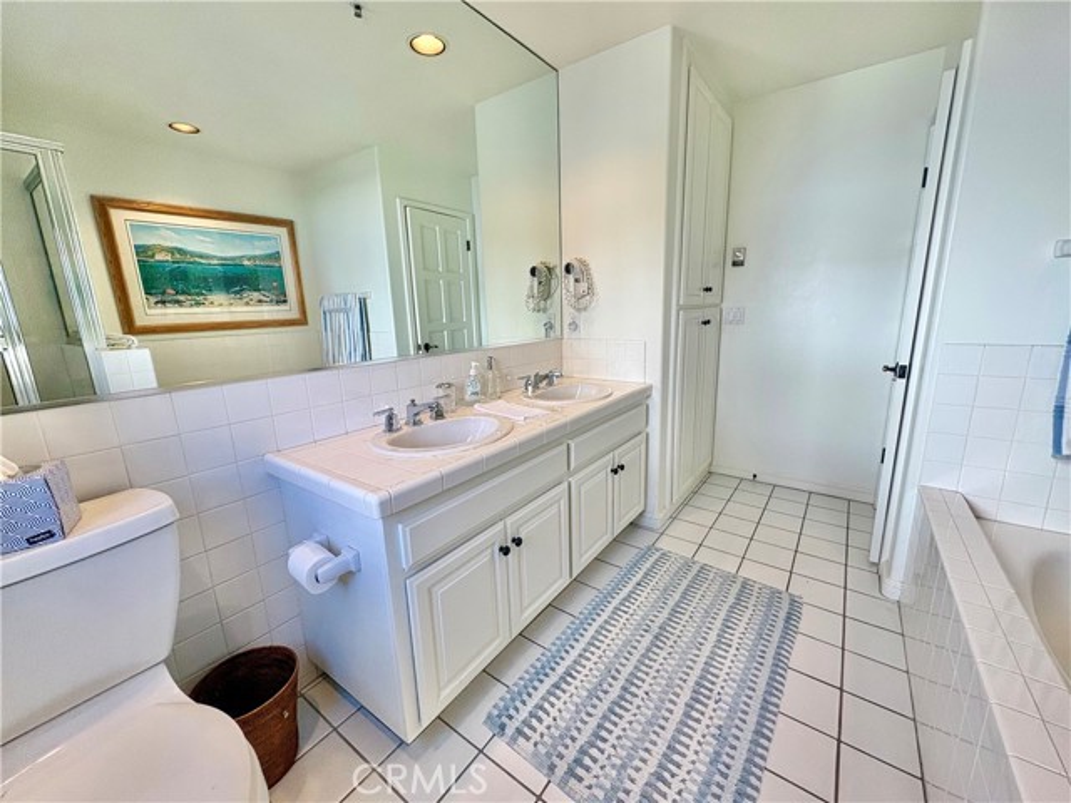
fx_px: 433
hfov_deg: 102.1
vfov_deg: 85.7
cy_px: 402
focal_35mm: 14
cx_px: 536
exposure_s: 1/120
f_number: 2.2
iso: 125
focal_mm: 2.22
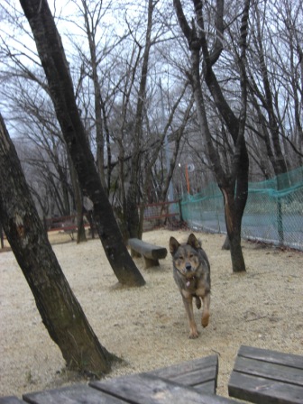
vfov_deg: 49.0
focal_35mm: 38
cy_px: 202
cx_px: 152
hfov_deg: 37.7
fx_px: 443
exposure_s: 1/160
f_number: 2.8
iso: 80
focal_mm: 7.9
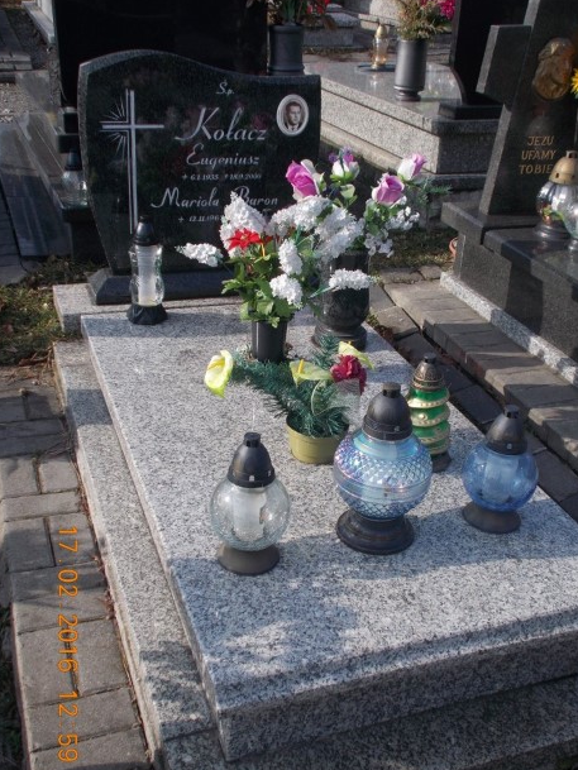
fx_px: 912
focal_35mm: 41
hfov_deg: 35.1
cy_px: 398
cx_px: 300
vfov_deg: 45.8
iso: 80
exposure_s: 1/400
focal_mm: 6.9
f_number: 3.9
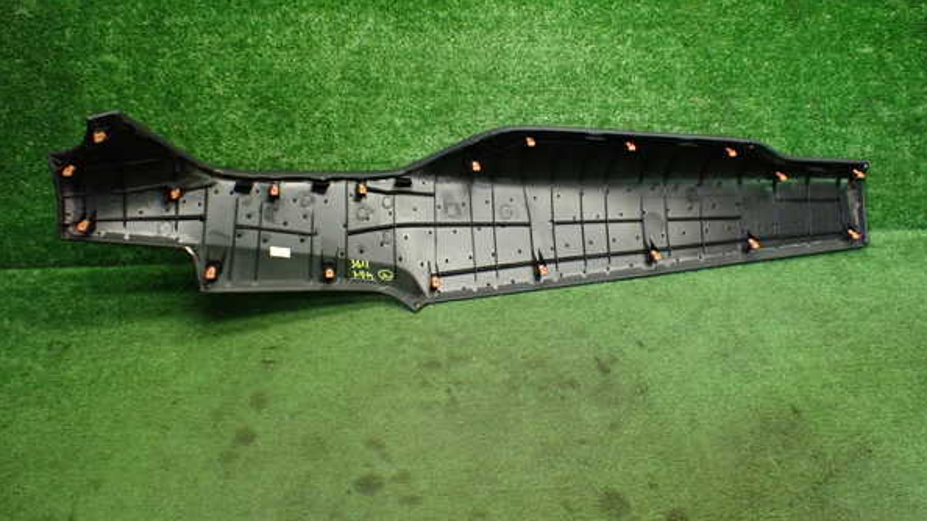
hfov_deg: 59.5
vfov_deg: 35.6
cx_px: 467
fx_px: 811
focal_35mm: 33
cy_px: 223
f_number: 2.3
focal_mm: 5.4
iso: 640
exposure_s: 1/125
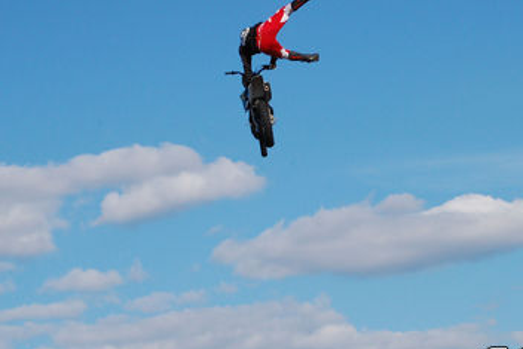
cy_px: 53
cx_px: 262
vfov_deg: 9.1
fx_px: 2179
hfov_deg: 13.7
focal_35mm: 150
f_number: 18
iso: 400
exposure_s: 1/320
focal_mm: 55
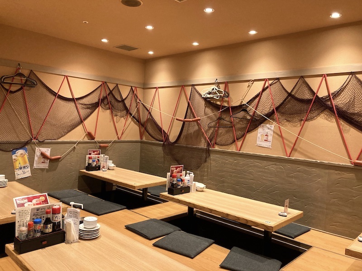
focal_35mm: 28
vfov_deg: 49.7
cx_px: 181
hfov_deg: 63.4
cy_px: 136
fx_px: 293
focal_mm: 3.99
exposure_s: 1/60
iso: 250
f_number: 1.8
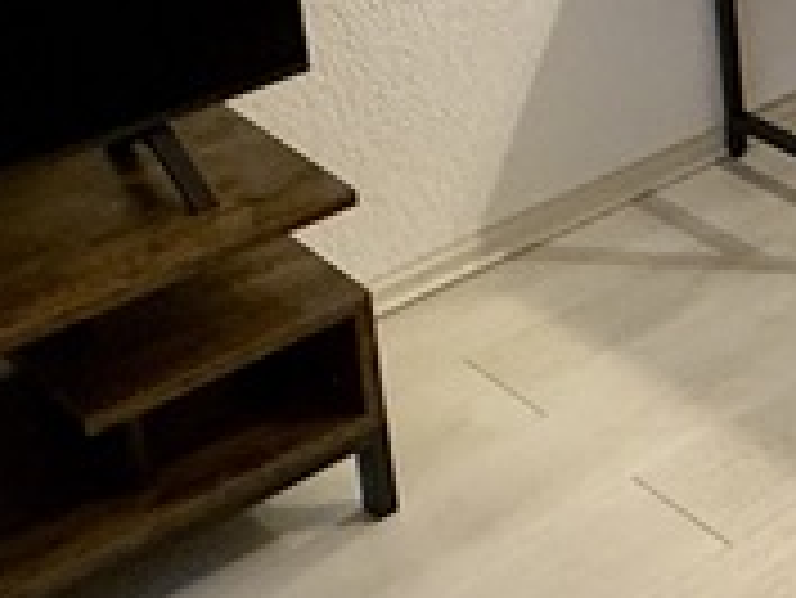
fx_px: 1864
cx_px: 1700
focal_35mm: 81
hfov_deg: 16.5
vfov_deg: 15.7
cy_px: -468
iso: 250
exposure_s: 1/50
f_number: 2.2
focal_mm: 2.22
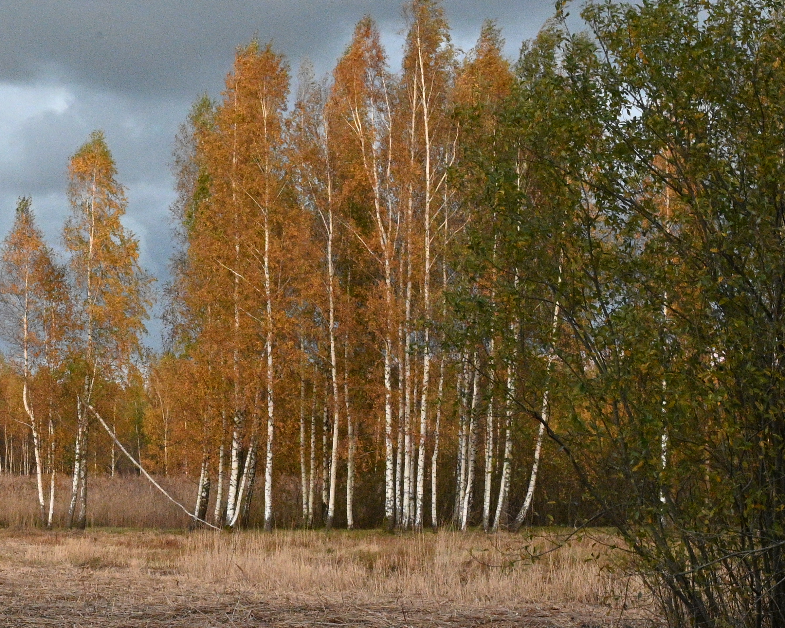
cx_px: 157
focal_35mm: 123
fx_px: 2858
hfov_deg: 15.5
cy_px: 331
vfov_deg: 12.5
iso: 8000
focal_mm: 52
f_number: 20
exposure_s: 1/30
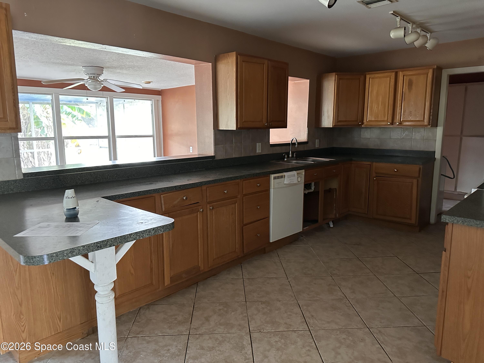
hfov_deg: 71.6
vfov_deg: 56.8
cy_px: 182
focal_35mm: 24
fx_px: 336
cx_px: 242
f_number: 1.78
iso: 1000
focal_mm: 6.86
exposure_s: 1/51
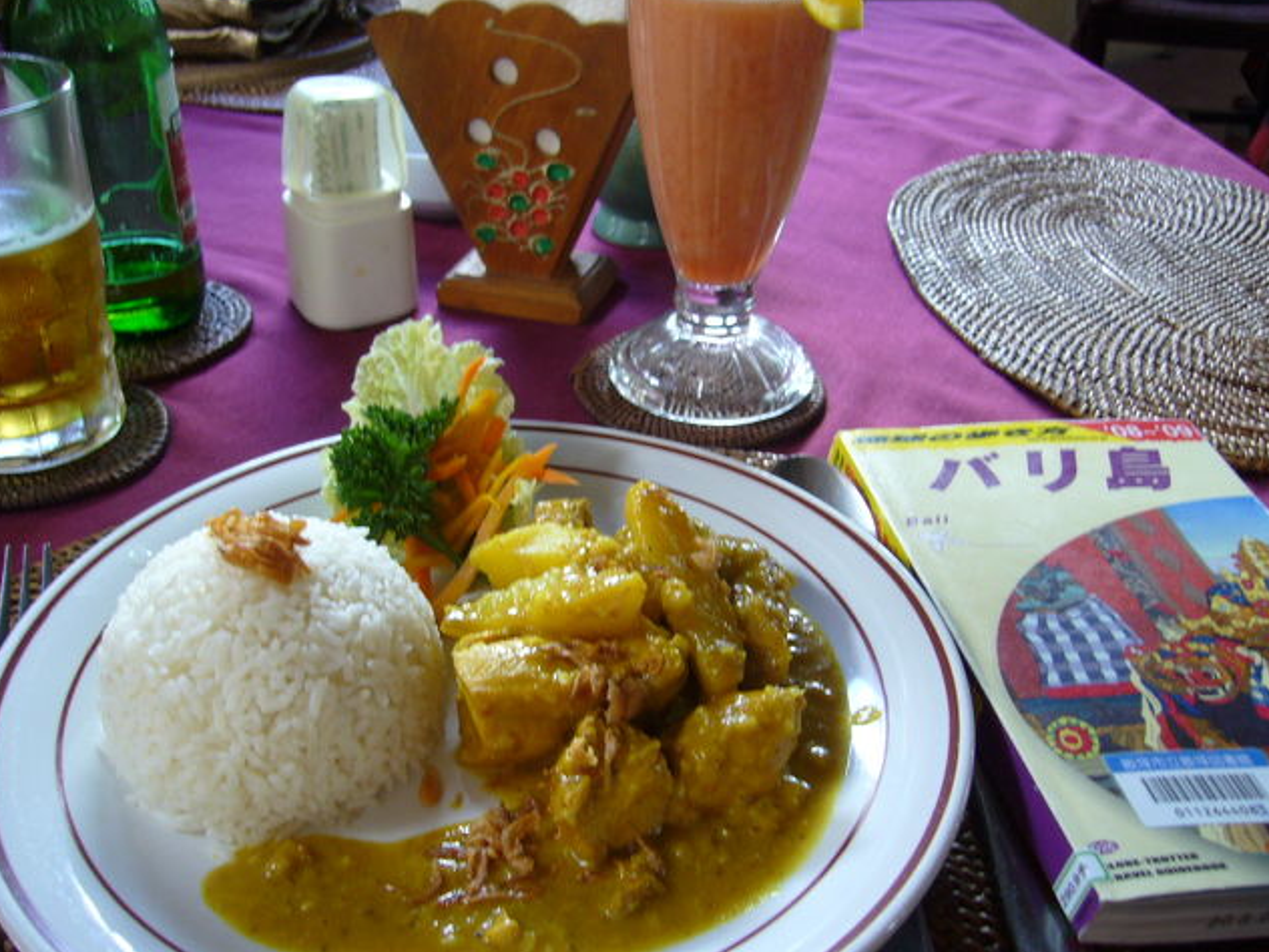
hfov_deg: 51.4
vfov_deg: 39.7
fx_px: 1320
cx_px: 641
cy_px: 477
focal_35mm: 36
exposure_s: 1/15
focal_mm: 5.8
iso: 100
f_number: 2.8
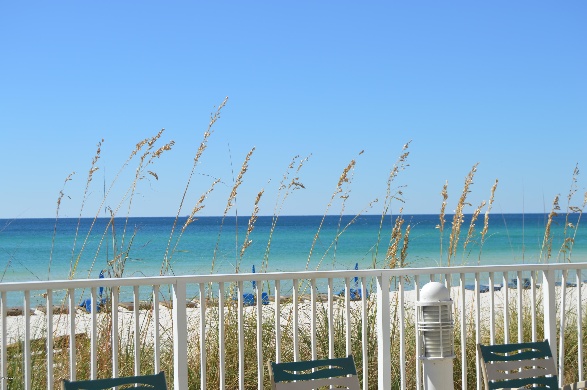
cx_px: 294
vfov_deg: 21.5
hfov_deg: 31.9
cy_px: 195
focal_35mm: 63
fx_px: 1026
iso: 100
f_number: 10
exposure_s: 1/400
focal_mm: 42
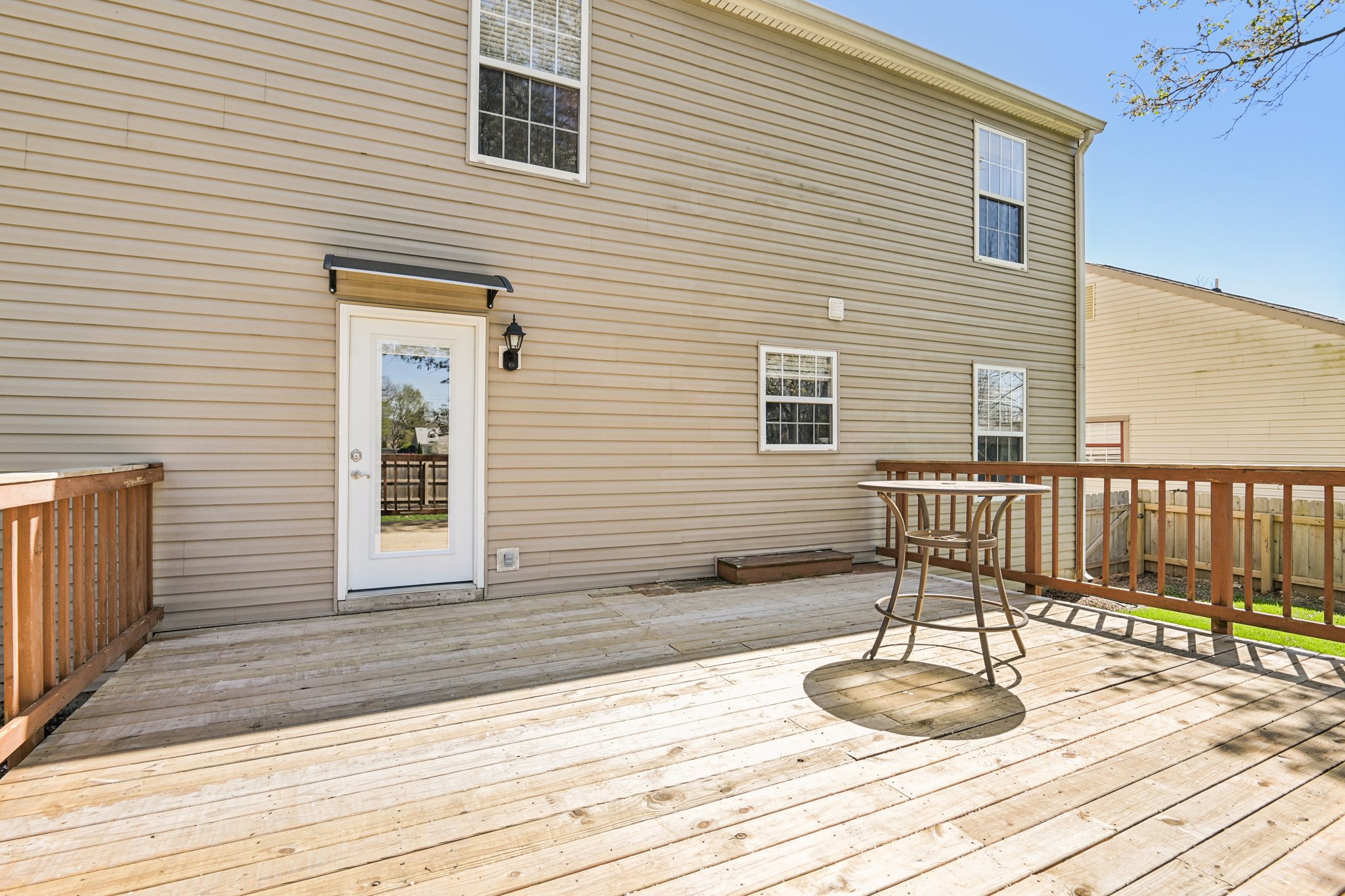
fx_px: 598
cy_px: 448
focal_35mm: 16
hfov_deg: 96.7
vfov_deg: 73.7
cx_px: 672
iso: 100
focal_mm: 16
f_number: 8
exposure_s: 1/160
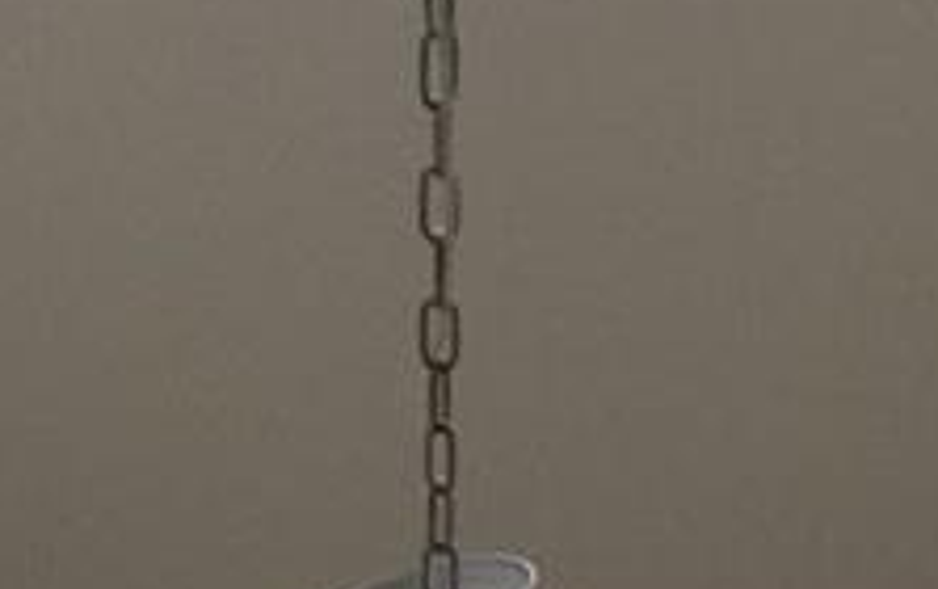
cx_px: 530
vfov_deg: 8.0
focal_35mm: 160
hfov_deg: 13.1
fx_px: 4095
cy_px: 1039
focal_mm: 3.3
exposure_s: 1/25
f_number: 2.4
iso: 64
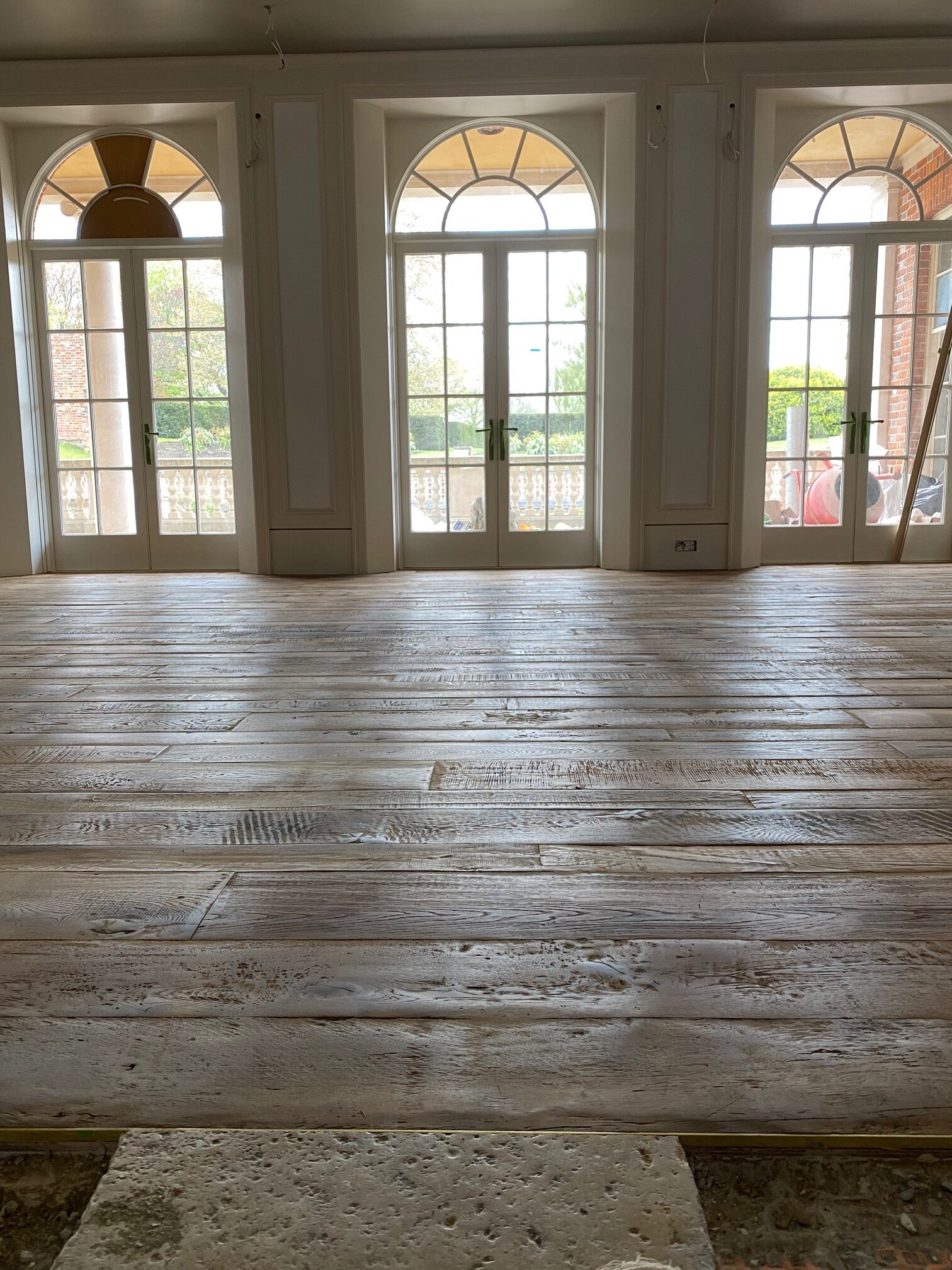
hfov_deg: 53.1
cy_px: 635
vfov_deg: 67.3
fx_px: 953
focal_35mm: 26
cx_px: 476
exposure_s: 1/50
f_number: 1.8
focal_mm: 4.25
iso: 160
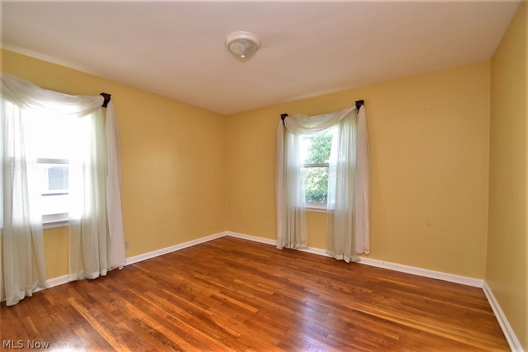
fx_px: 220
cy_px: 176
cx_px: 264
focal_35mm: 15
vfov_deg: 77.3
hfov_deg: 100.4
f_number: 8
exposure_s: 1/15
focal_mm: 10
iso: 200
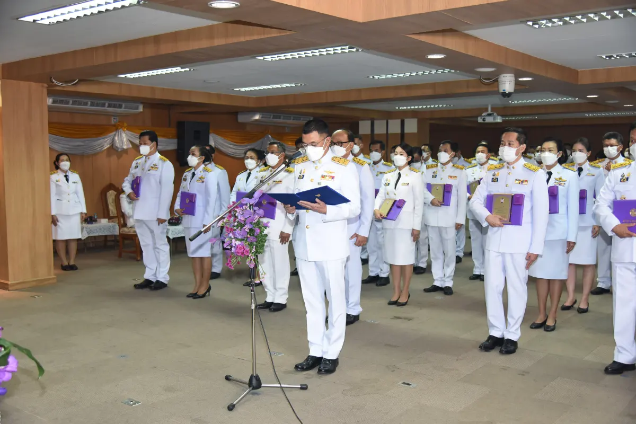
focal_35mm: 38
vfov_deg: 35.1
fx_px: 671
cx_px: 318
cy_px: 212
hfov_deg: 50.7
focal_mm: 38
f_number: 4
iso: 1250
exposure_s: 1/100
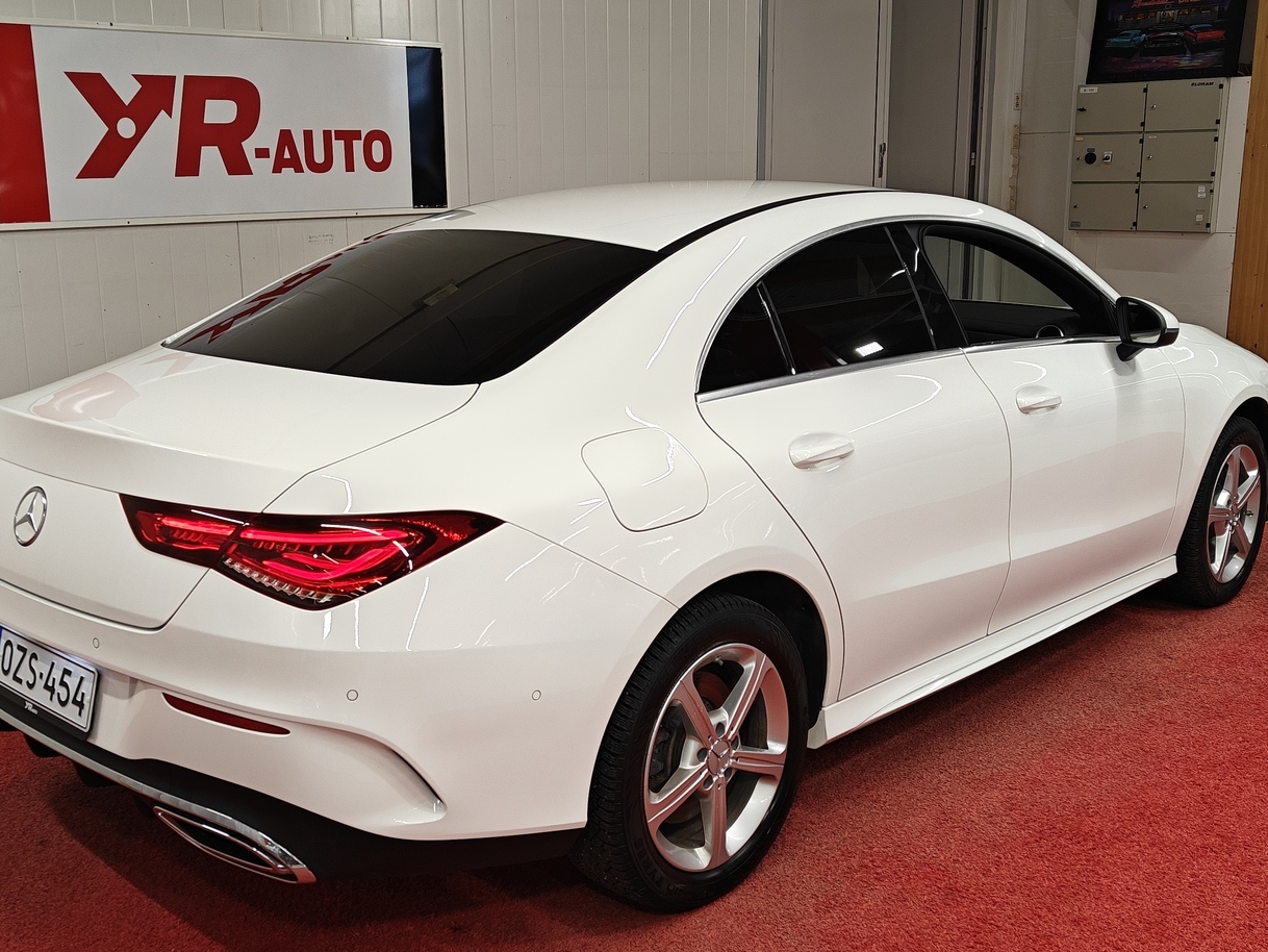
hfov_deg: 47.8
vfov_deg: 36.8
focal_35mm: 39
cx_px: 569
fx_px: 1429
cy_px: 494
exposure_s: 1/100
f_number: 1.8
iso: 64
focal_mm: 5.59
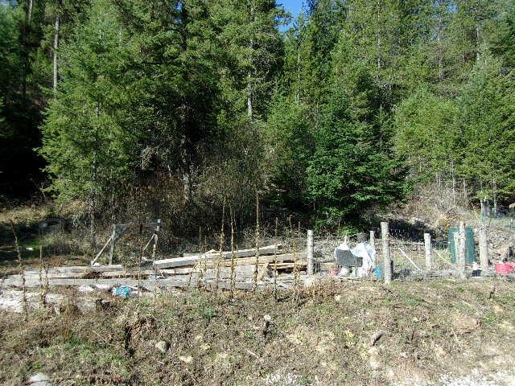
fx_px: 506
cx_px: 258
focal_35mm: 34
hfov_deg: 54.0
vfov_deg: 41.8
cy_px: 193
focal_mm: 6.1
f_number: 3.3
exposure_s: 1/420
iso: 80
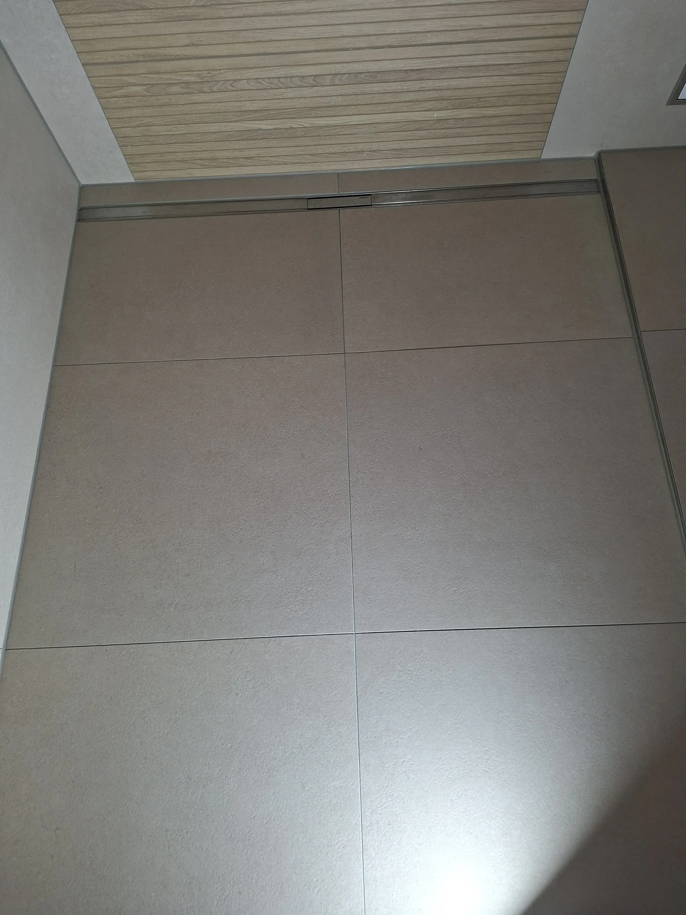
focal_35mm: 23
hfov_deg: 58.9
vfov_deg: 73.9
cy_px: 458
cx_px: 343
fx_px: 608
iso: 100
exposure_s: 1/100
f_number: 1.8
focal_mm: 5.54
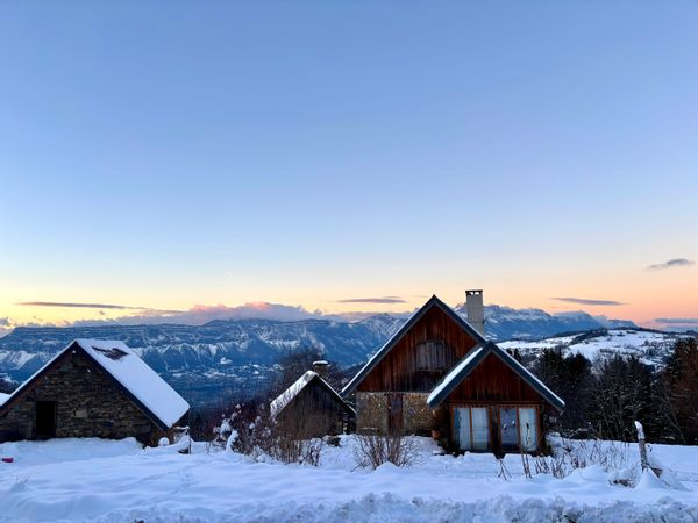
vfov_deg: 53.1
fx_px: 524
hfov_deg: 67.3
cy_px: 262
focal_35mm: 26
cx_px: 349
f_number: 1.6
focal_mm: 5.96
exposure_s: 1/262
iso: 40
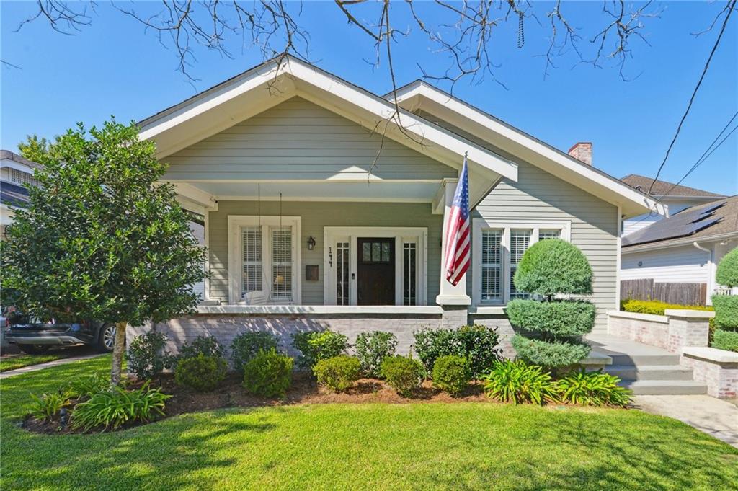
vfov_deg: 73.7
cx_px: 369
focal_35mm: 16
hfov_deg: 96.8
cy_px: 246
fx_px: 328
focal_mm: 16
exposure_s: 1/400
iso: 400
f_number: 11
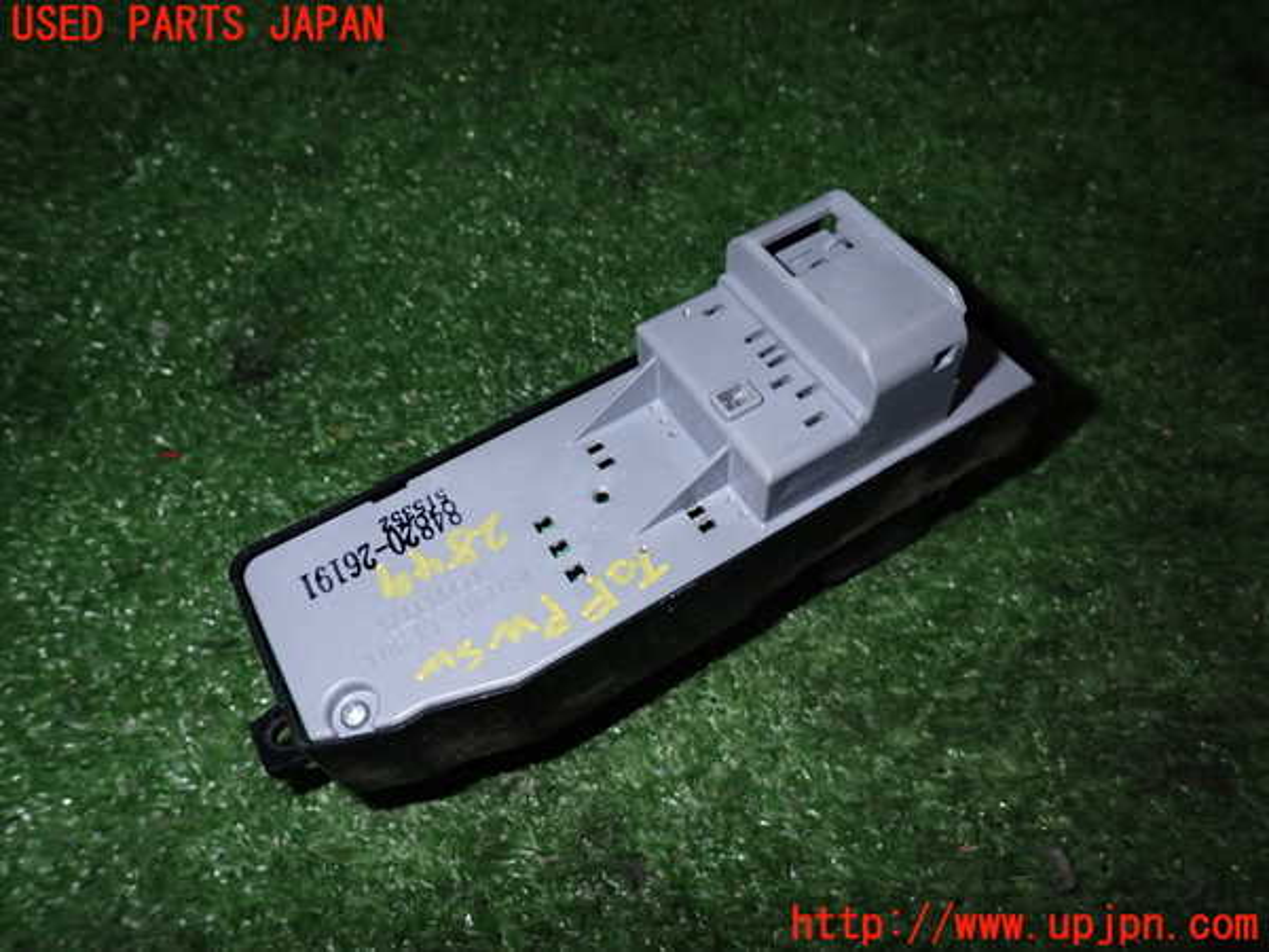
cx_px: 634
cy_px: 476
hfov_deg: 69.4
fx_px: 916
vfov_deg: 54.9
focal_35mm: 25
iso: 400
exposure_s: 1/100
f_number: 8
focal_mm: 4.5
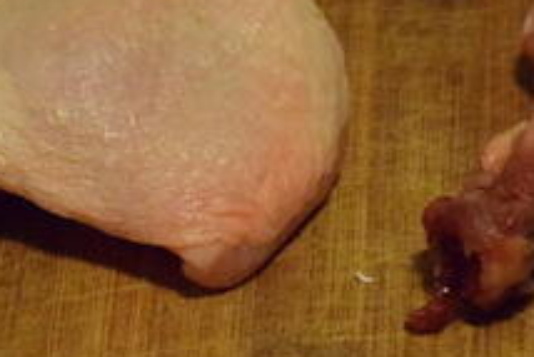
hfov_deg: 6.4
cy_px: 342
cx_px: 263
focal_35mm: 323
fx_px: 4798
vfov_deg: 4.3
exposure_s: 1/160
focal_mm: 85
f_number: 6.3
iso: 8000
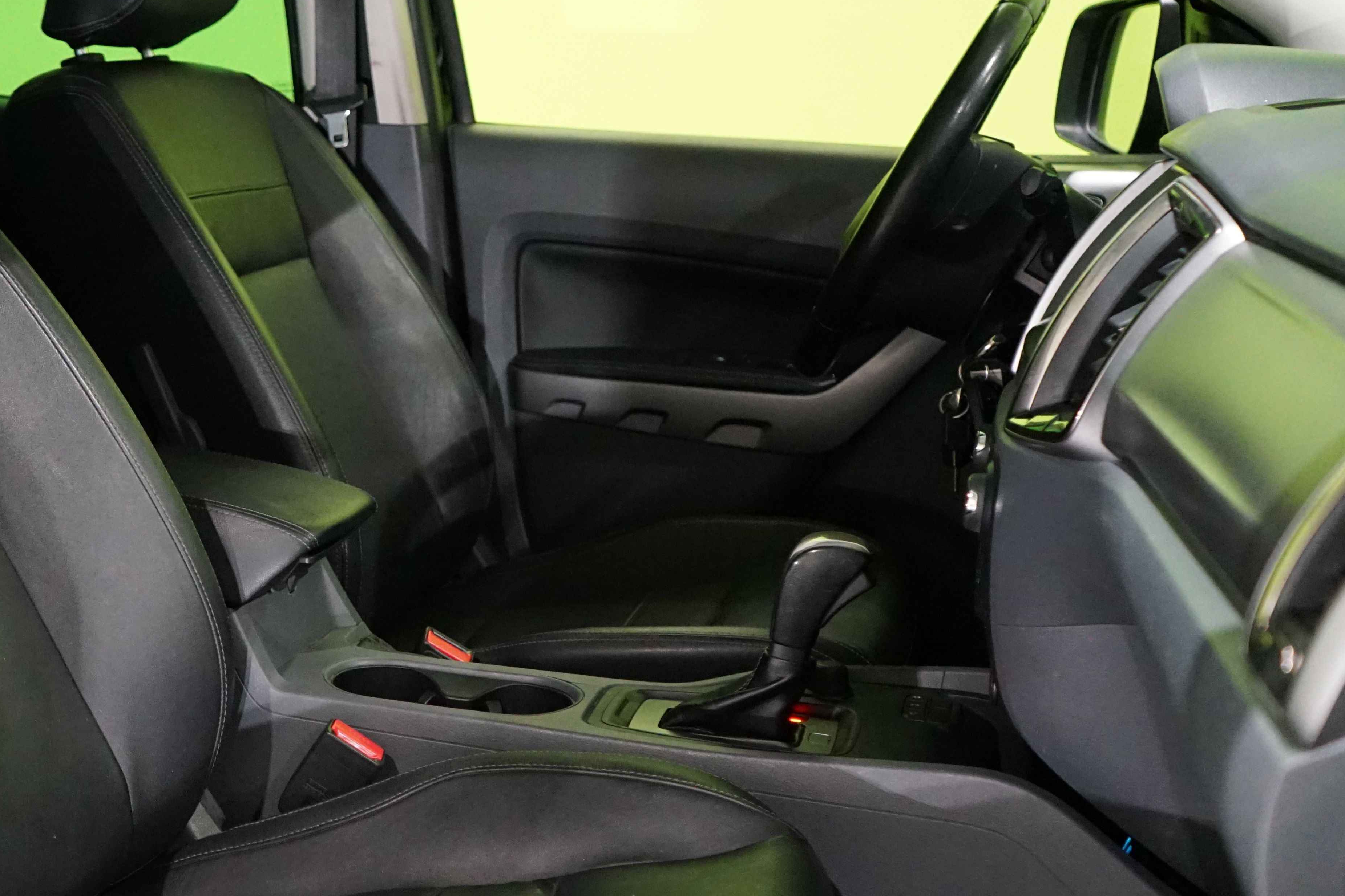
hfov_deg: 40.6
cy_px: 455
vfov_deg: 28.6
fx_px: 1756
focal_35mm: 47
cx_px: 319
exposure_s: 1/125
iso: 6400
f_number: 3.5
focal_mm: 29
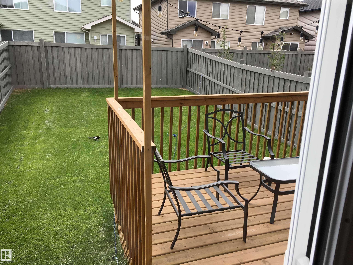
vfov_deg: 48.2
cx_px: 176
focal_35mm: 29
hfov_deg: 61.7
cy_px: 132
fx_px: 296
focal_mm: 4.15
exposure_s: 1/458
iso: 25
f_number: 2.2
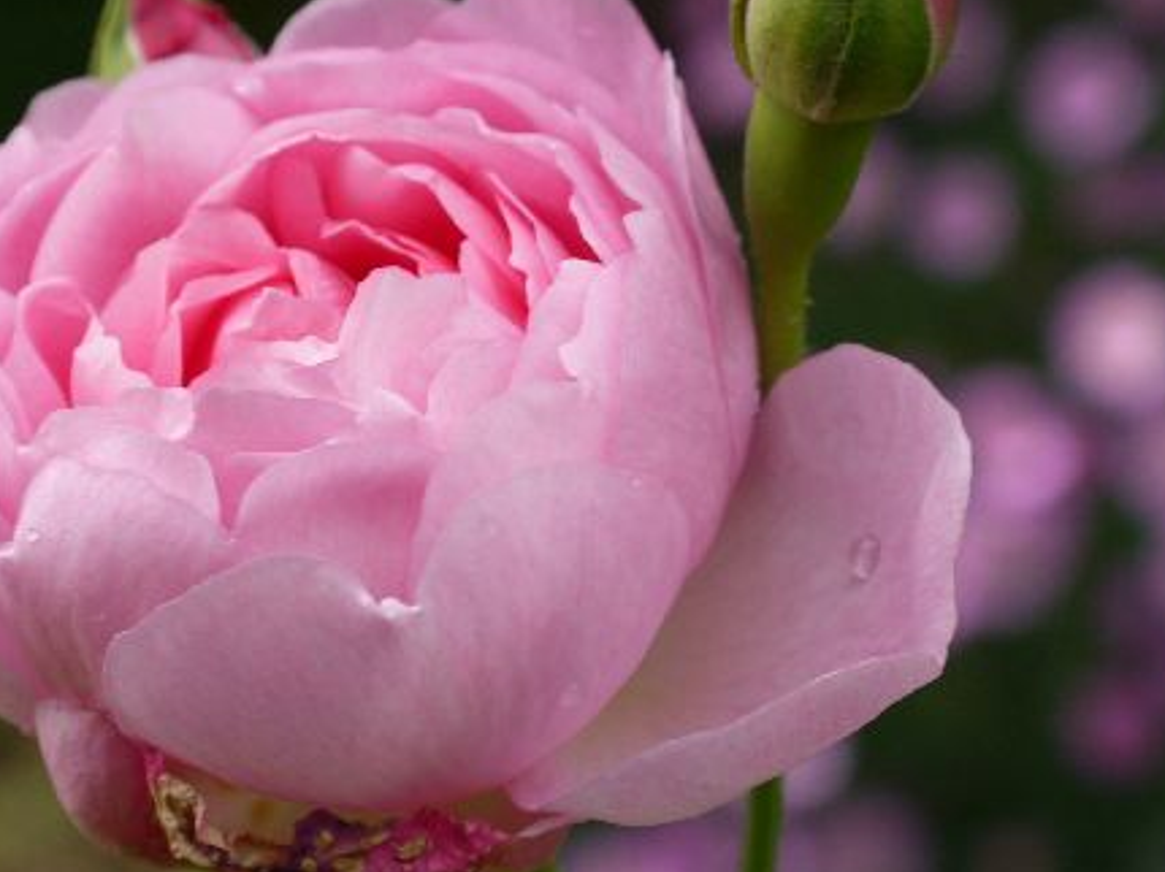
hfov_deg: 13.3
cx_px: 512
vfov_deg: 9.9
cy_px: 412
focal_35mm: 149
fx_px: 5012
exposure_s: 1/80
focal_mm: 50
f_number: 7.1
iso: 100
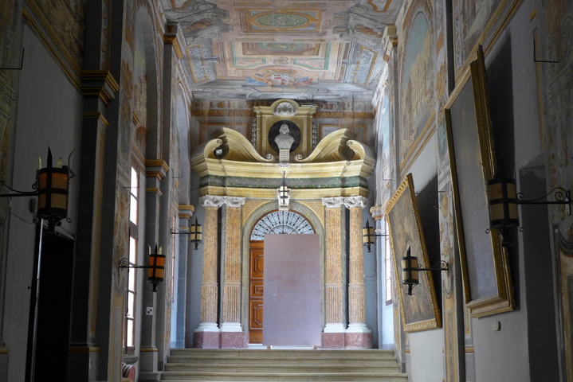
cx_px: 286
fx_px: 876
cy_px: 191
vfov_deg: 24.6
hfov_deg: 36.2
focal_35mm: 55
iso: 250
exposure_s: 1/80
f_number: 1.9
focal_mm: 10.8
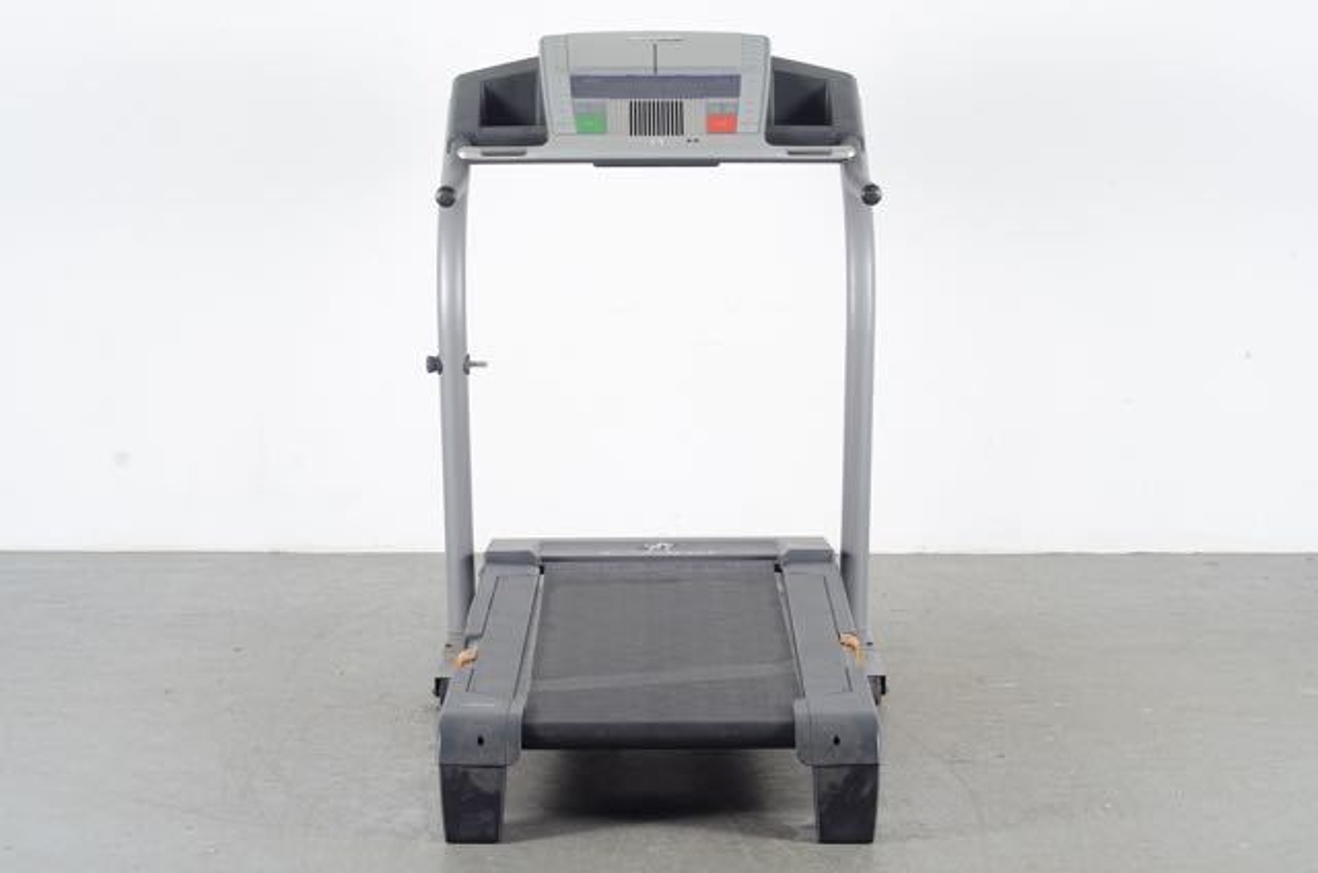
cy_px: 436
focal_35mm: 75
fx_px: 2740
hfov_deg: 27.0
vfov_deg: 18.1
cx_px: 659
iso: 100
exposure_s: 1/125
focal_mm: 50
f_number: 9
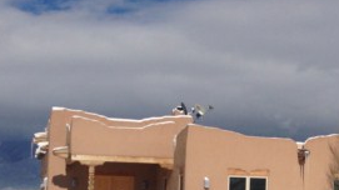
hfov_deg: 24.7
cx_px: 265
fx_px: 764
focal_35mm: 85
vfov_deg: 14.0
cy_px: 184
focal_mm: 4.13
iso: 50
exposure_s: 1/6024
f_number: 2.4
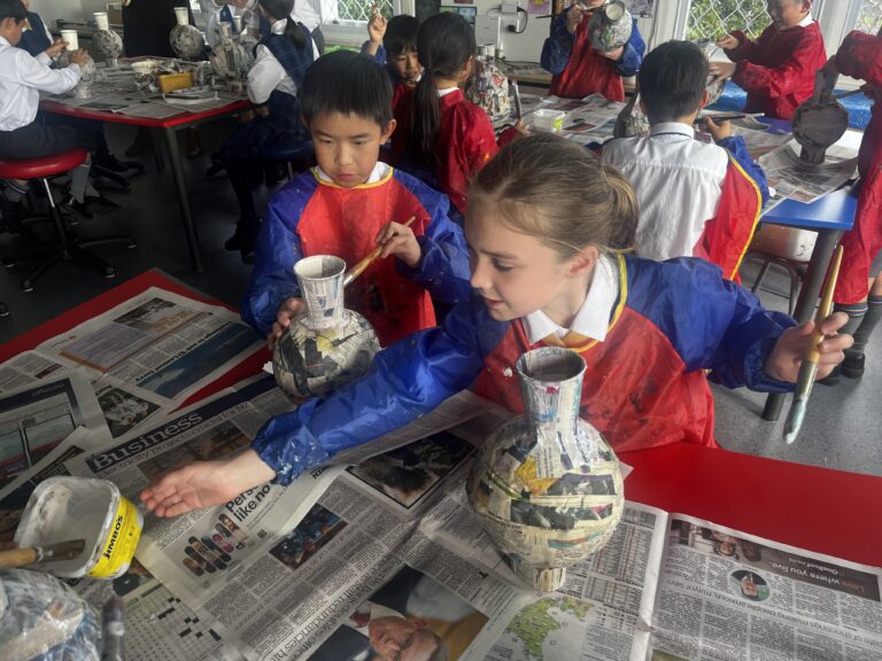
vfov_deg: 53.1
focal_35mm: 26
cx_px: 441
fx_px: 662
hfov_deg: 67.3
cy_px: 330
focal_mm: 5.1
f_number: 1.6
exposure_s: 1/121
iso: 40
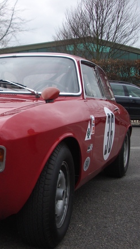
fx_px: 363
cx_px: -20
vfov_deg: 37.8
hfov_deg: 20.7
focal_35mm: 55
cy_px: 132
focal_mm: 5.8
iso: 80
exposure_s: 1/400
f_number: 2.6
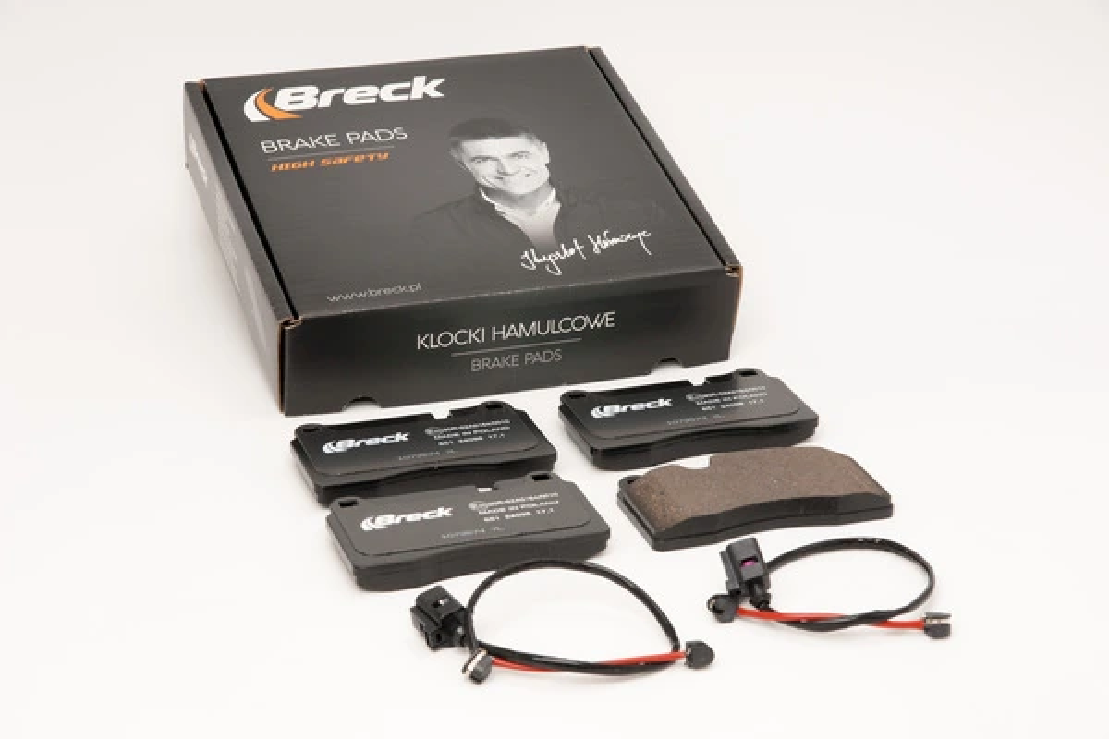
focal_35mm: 82
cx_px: 554
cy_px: 370
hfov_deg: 24.6
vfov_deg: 16.6
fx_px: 2541
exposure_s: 1/200
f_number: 11
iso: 100
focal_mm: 55
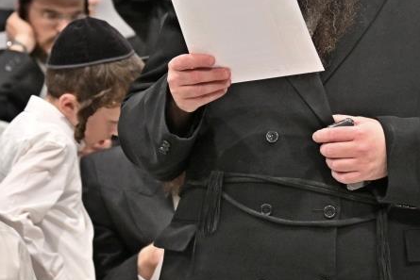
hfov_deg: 6.9
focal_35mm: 299
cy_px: -29
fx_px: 3489
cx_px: 270
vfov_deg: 4.6
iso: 1000
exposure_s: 1/160
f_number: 4
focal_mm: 87
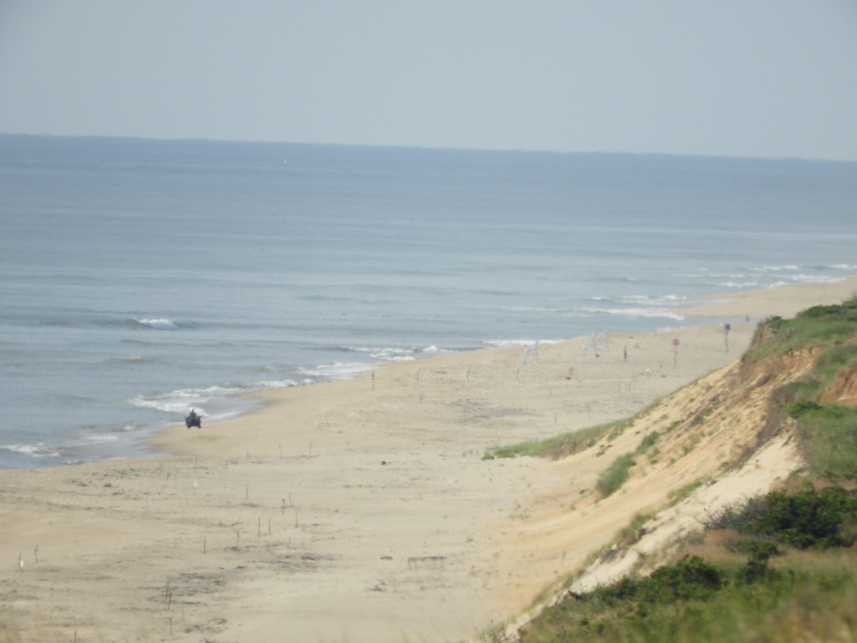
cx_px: 428
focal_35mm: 1100
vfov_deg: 1.4
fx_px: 27233
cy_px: 322
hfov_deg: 1.8
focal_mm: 197.1
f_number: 5.6
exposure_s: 1/500
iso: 100
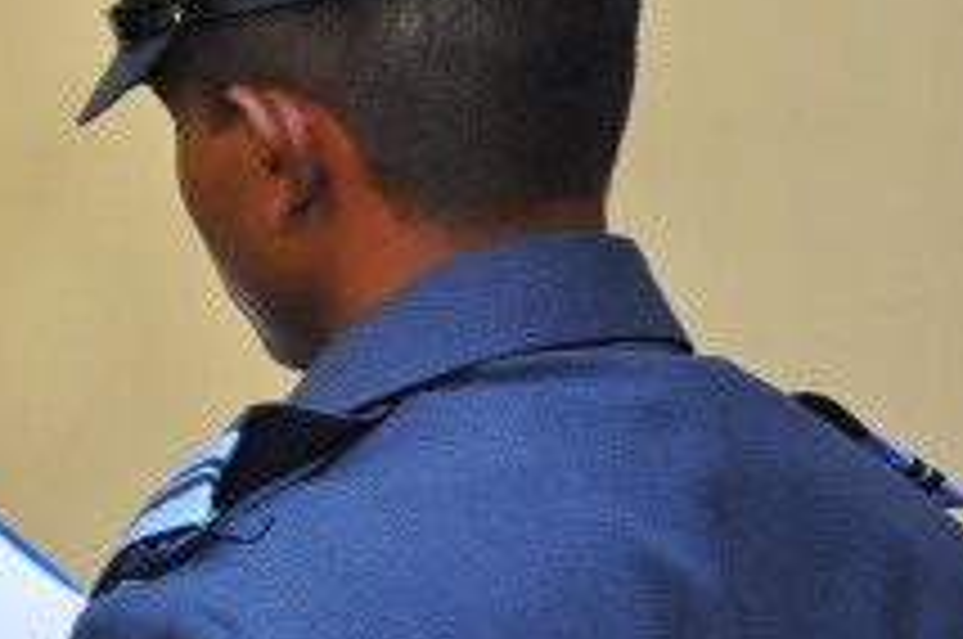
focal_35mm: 118
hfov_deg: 16.3
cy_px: 428
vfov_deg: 11.6
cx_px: -356
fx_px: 3152
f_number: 5.6
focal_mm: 28
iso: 500
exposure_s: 1/125
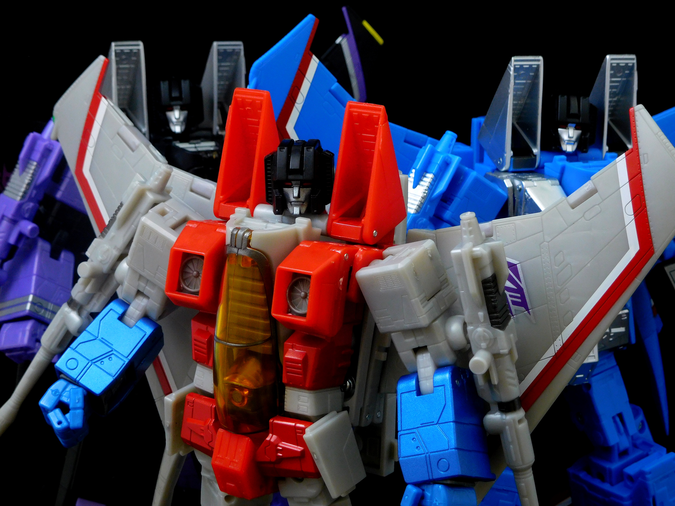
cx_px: 338
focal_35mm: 80
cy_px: 253
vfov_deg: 18.4
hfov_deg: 24.4
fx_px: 1560
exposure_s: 1/2.5
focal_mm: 14.3
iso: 200
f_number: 4.6
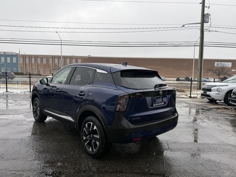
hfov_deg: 69.4
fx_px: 170
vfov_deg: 54.9
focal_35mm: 25
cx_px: 121
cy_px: 89
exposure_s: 1/395
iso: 80
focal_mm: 6.76
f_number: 1.78
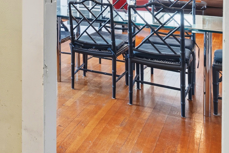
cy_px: -38
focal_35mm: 49
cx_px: -29
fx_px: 312
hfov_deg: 34.3
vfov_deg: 24.5
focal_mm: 15
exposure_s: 1/10
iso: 400
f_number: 10
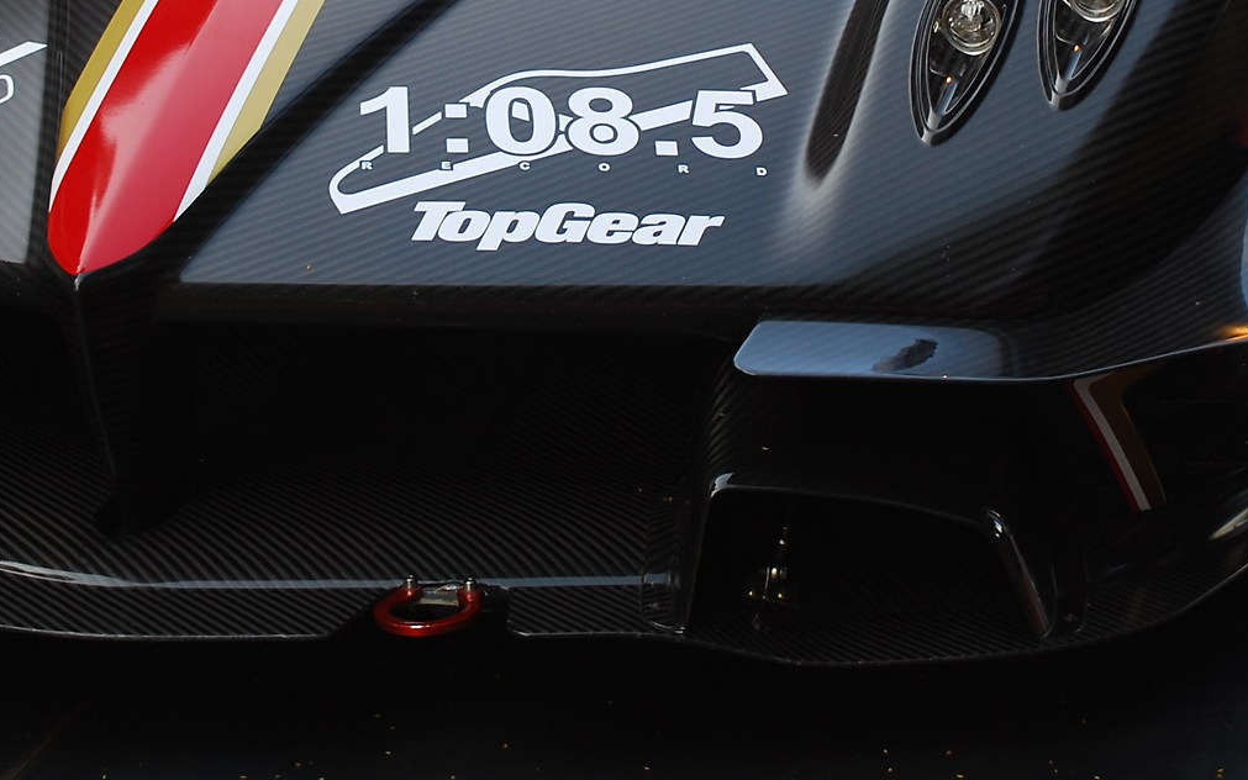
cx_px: 495
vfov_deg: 10.1
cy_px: -154
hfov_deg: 16.4
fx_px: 4327
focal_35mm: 127
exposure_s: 1/50
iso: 100
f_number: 5.3
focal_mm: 35
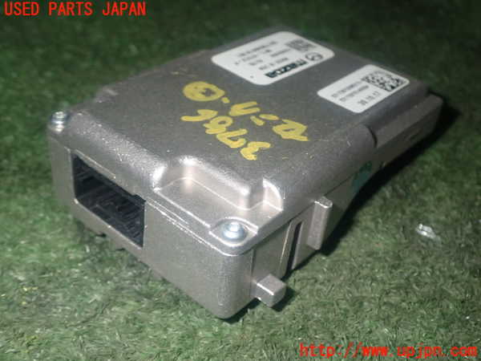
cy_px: 180
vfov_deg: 30.9
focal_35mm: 47
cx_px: 240
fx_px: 653
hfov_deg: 40.4
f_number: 9
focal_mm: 8.4
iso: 400
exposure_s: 1/50
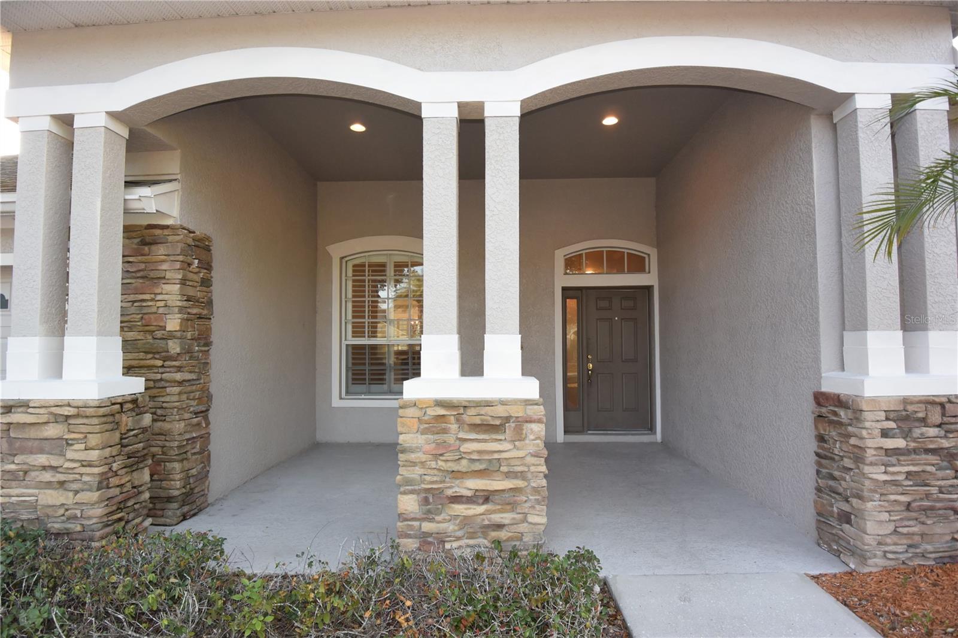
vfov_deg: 67.4
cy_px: 319
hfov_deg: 90.0
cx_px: 479
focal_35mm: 18
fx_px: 479
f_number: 3.5
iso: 400
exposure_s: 1/160
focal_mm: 6.7
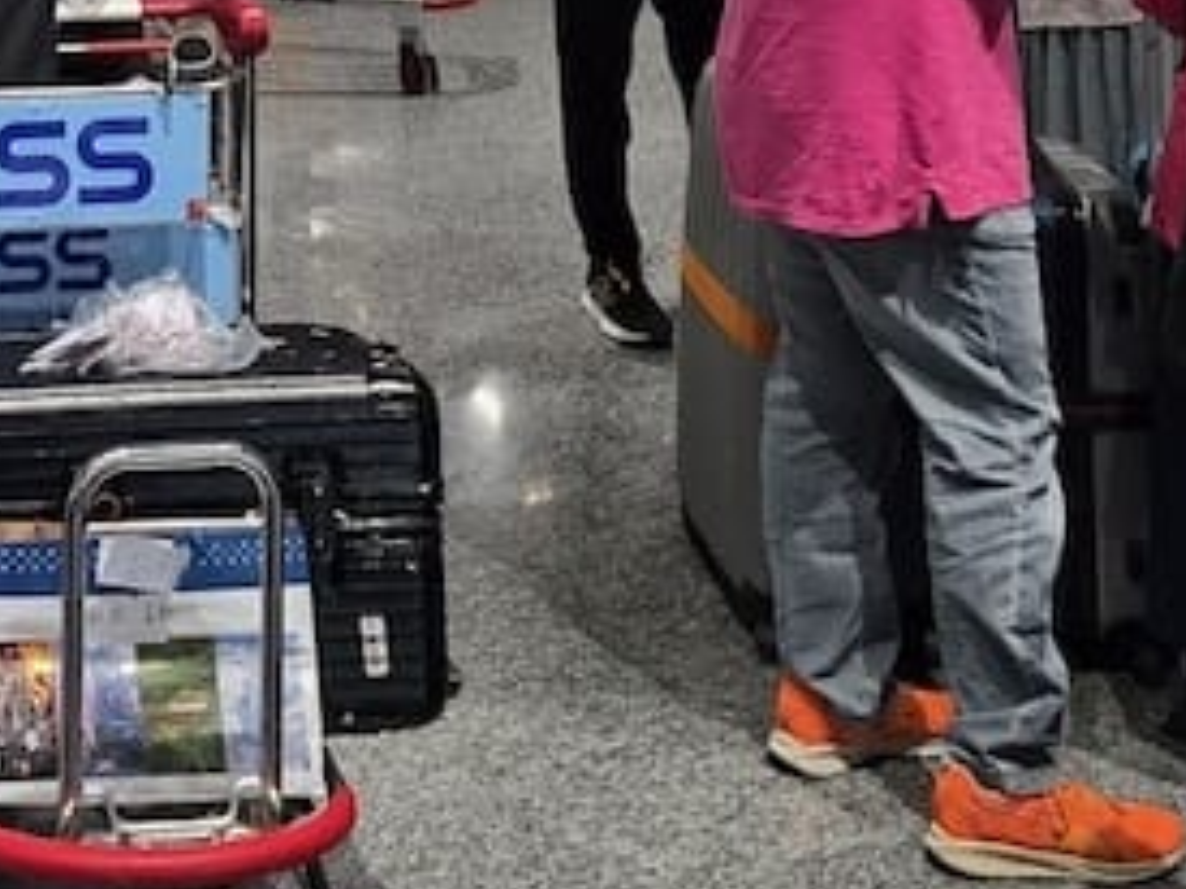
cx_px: -35
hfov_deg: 27.1
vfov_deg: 20.4
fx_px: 2295
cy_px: -203
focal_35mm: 67
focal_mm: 6.3
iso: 250
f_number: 1.7
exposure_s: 1/120
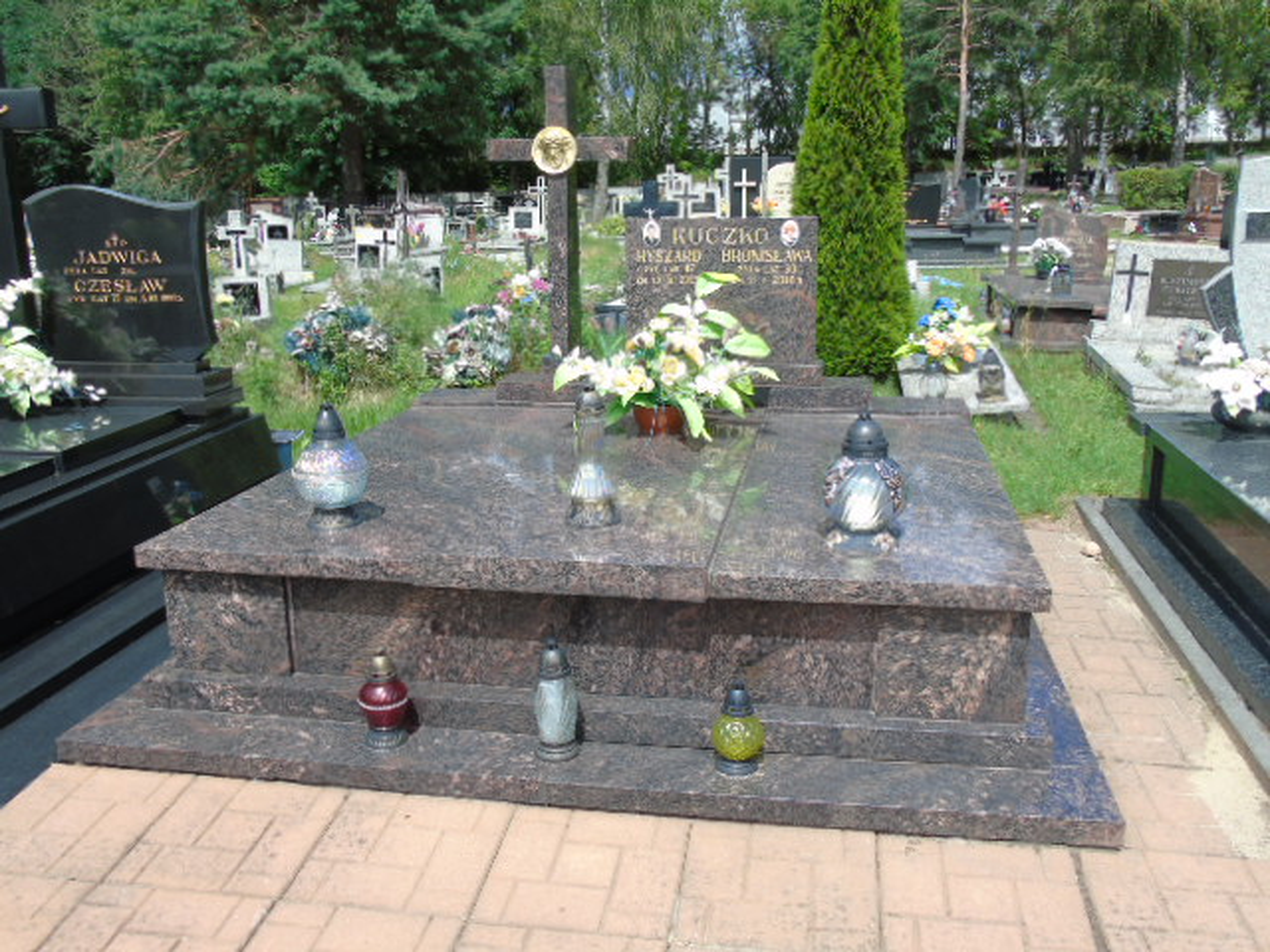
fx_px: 1064
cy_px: 476
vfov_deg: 48.2
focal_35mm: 29
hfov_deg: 61.7
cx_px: 635
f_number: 3.6
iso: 80
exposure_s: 1/640
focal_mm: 5.2
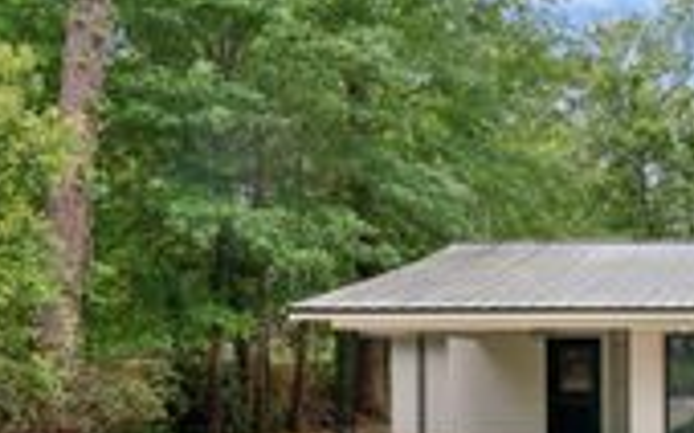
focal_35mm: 51
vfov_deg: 24.7
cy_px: 374
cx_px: 837
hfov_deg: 32.5
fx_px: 964
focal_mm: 17
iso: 250
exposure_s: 1/100
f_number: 8
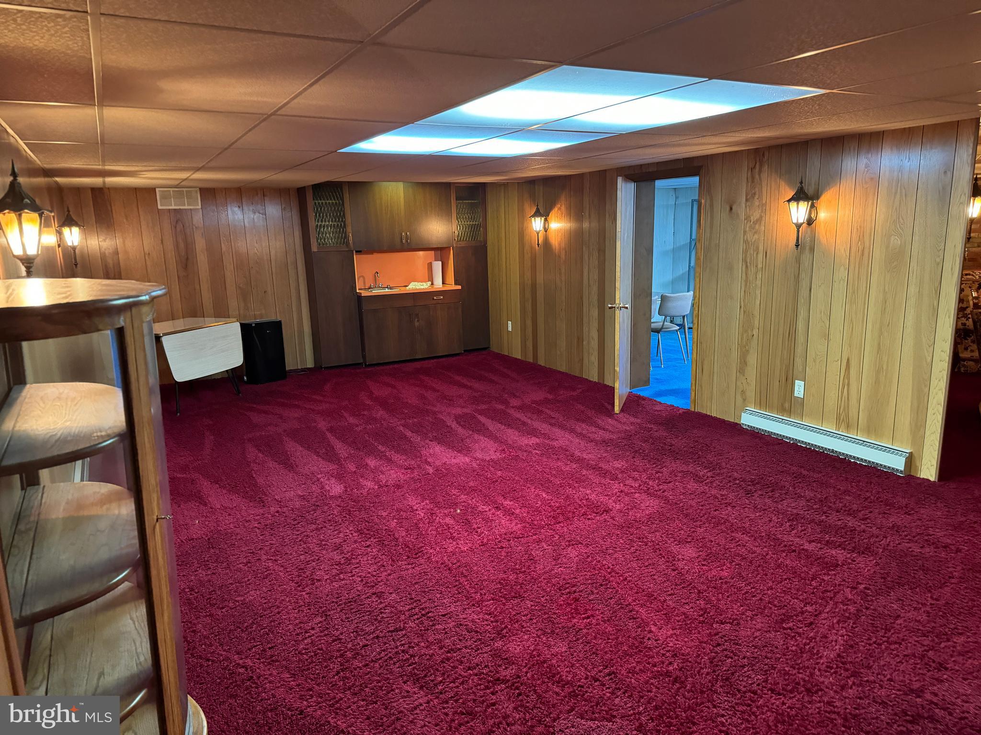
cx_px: 490
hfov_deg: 71.6
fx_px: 680
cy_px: 368
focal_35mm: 24
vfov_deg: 56.8
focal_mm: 6.76
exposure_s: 1/40
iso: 800
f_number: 1.78
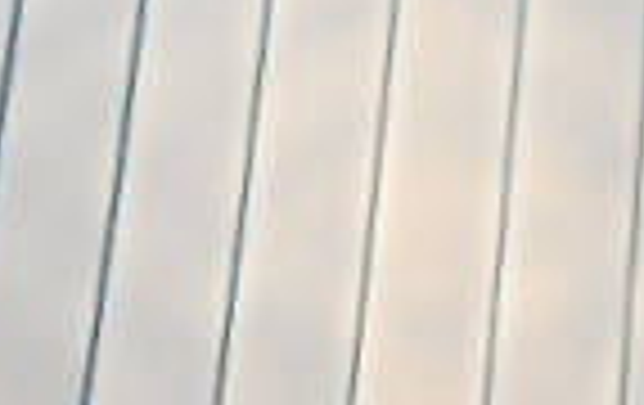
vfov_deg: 6.0
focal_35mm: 197
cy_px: 1346
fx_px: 3464
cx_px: 892
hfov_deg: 10.3
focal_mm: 4.6
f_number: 3.2
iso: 80
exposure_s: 1/640
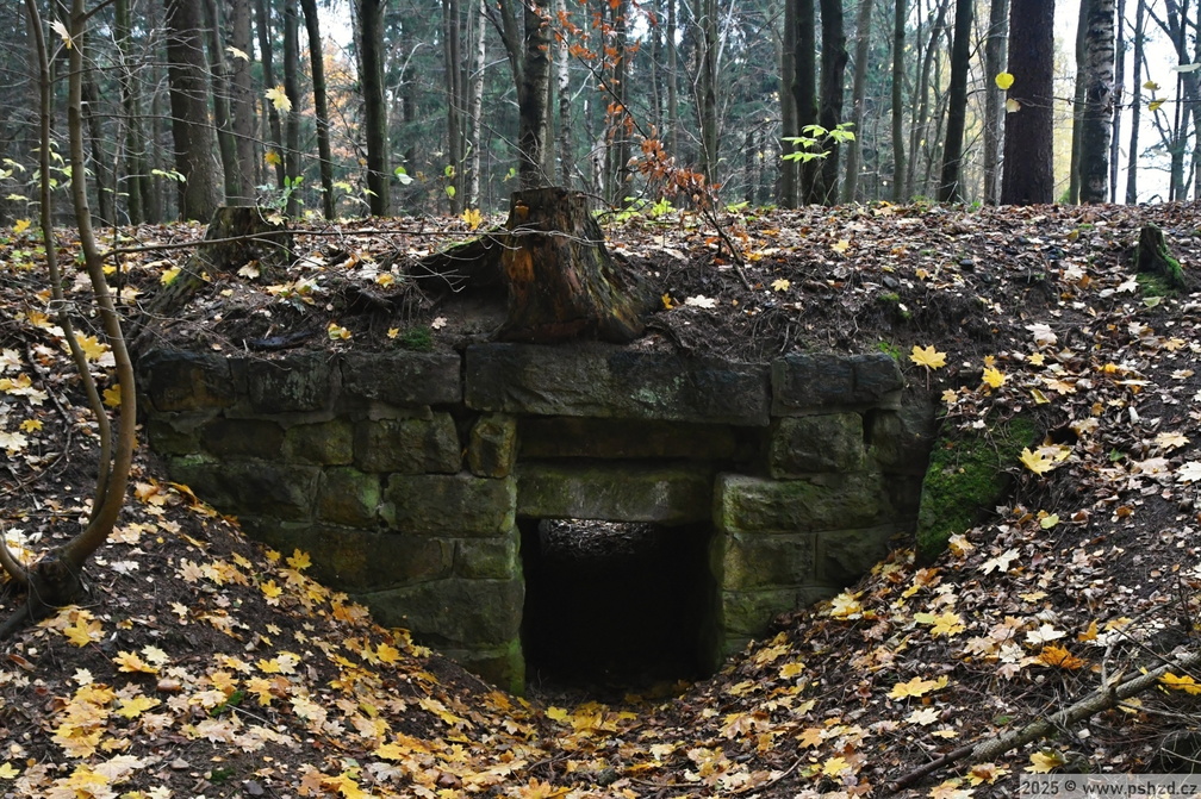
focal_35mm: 39
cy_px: 400
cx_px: 600
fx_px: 1300
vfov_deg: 34.2
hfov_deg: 49.6
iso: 2500
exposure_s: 1/100
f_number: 8
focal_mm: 26
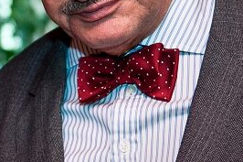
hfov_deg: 8.2
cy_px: 18
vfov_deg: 5.5
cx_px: -79
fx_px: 1676
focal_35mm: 249
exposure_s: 1/30
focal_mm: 55
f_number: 2.8
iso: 400
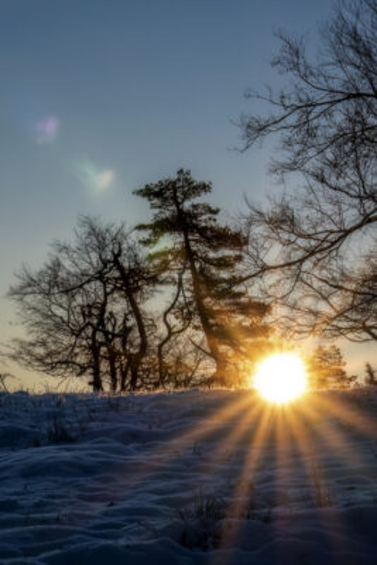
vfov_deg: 14.2
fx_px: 2260
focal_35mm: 144
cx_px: 188
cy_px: 282
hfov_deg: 9.5
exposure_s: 1/400
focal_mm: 52.82
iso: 400
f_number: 16
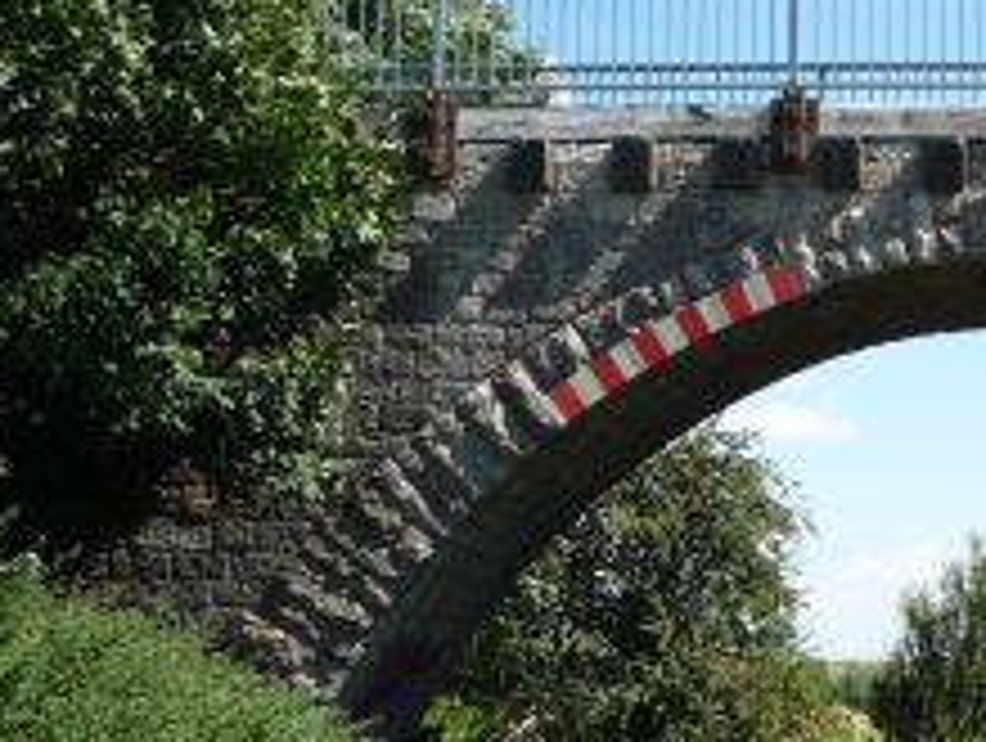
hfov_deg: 26.5
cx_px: 950
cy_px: 472
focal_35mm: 70
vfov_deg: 21.0
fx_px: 1997
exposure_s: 1/400
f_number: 4
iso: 100
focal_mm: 5.2
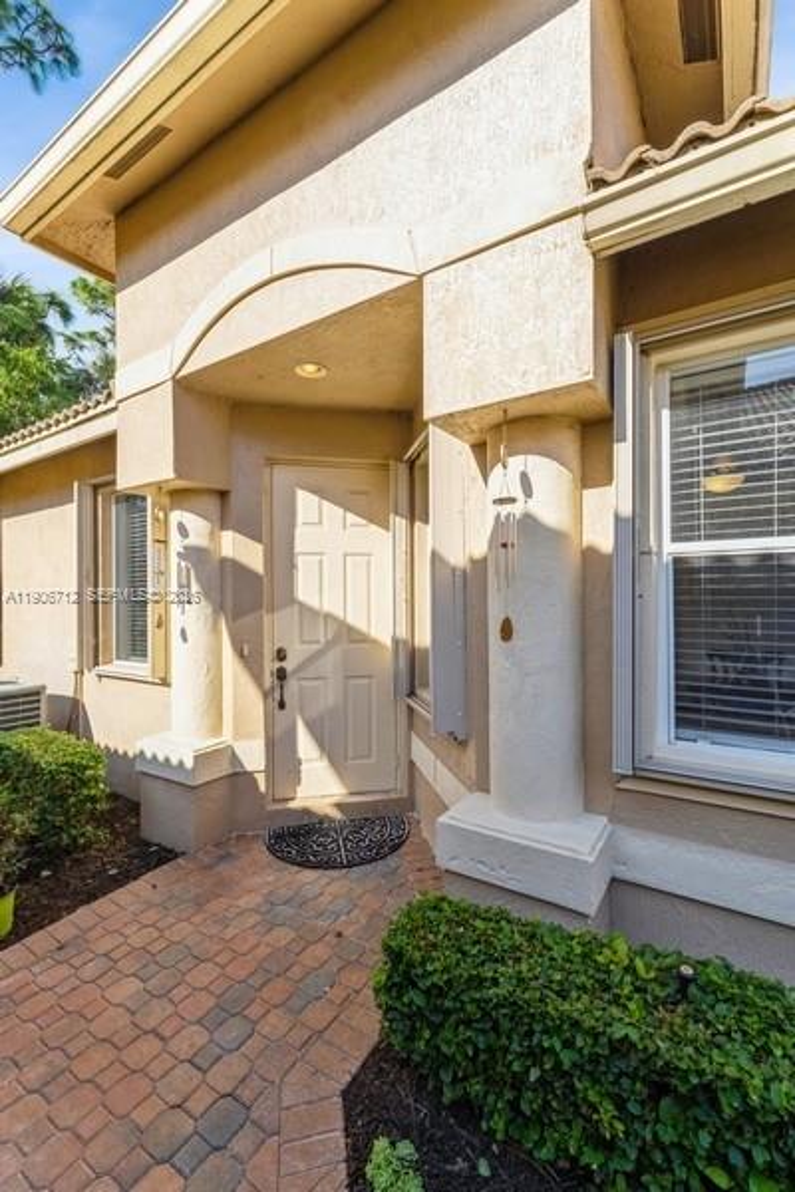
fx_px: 464
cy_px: 596
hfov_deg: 81.2
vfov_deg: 104.3
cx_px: 398
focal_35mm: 14
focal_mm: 14
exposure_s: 1/125
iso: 100
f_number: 9
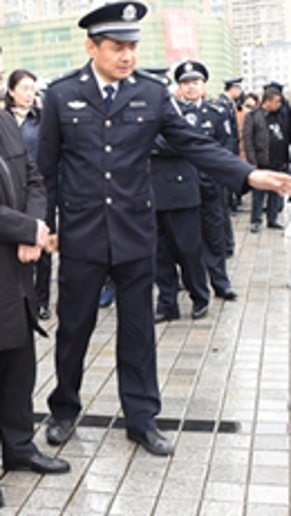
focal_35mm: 112
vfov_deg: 19.1
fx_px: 1536
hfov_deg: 10.8
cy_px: 201
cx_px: 69
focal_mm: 55
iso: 2000
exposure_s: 1/250
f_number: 6.3
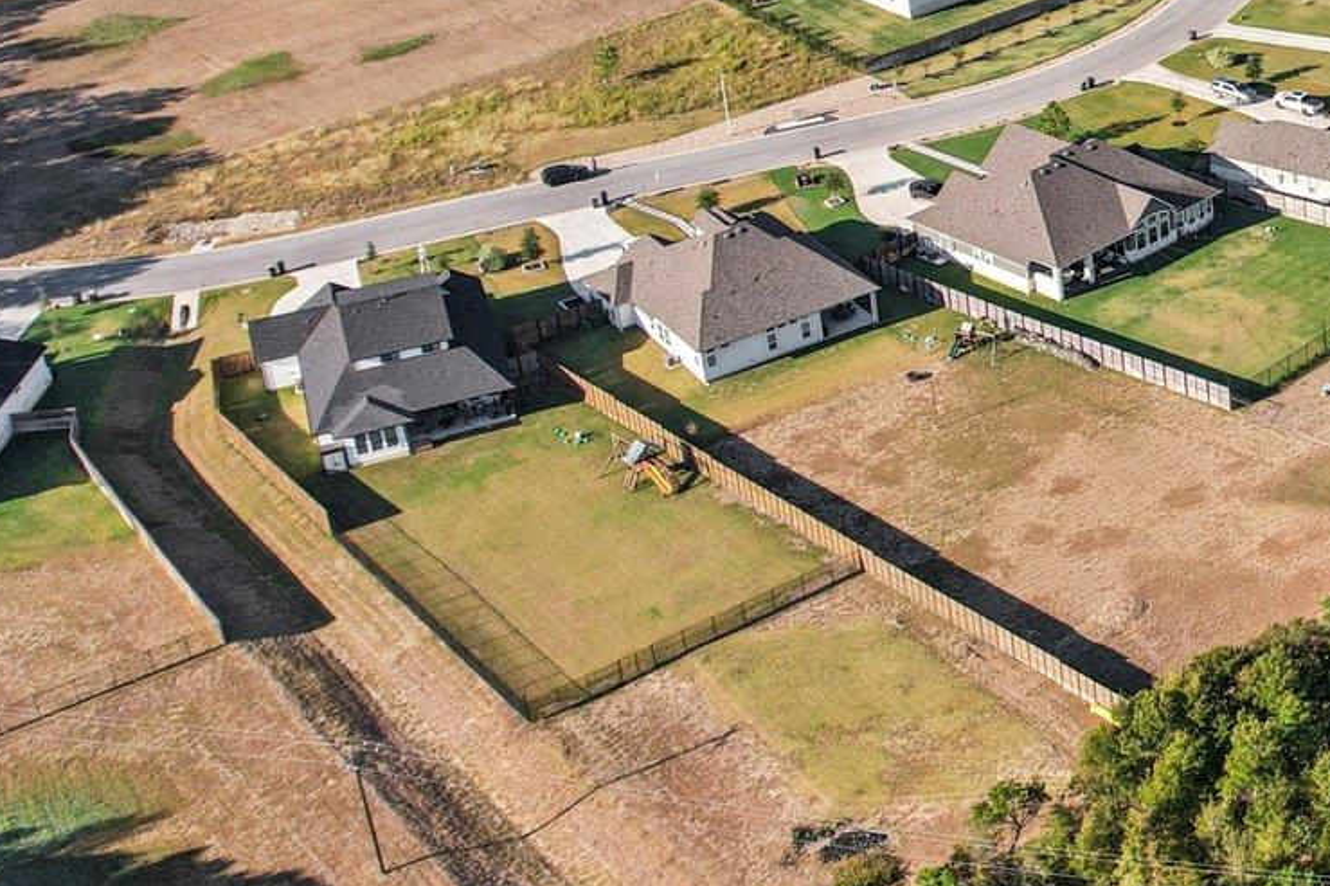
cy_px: 59
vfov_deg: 21.6
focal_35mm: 61
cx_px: 1616
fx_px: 2252
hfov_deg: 28.4
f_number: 2.8
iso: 130
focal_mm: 8.4
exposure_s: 1/1250
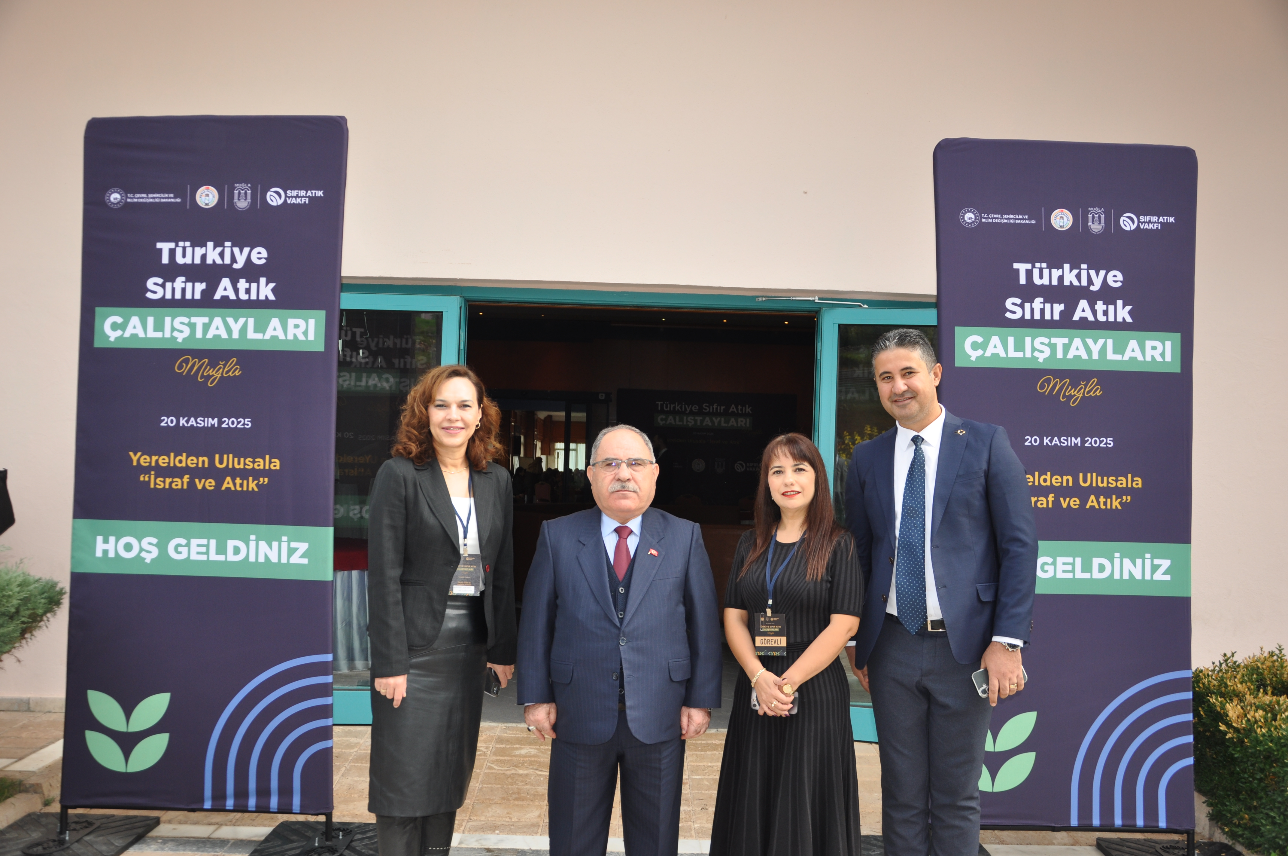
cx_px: 644
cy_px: 428
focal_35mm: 32
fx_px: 1126
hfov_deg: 59.6
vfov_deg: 41.6
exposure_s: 1/200
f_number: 3.8
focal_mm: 21
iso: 200
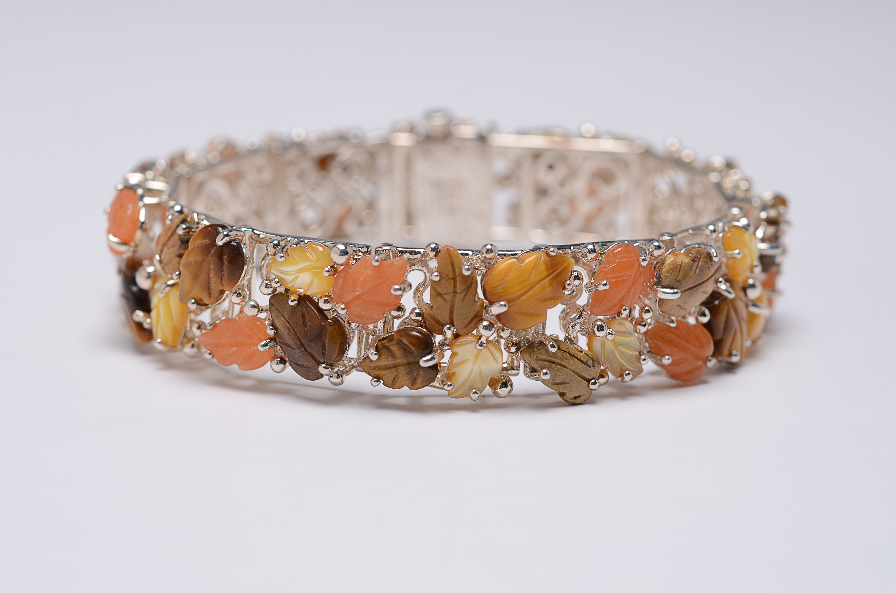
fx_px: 2235
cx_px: 448
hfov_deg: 22.7
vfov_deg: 15.1
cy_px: 296
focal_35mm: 90
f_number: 8
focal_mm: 60
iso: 100
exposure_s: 1/80
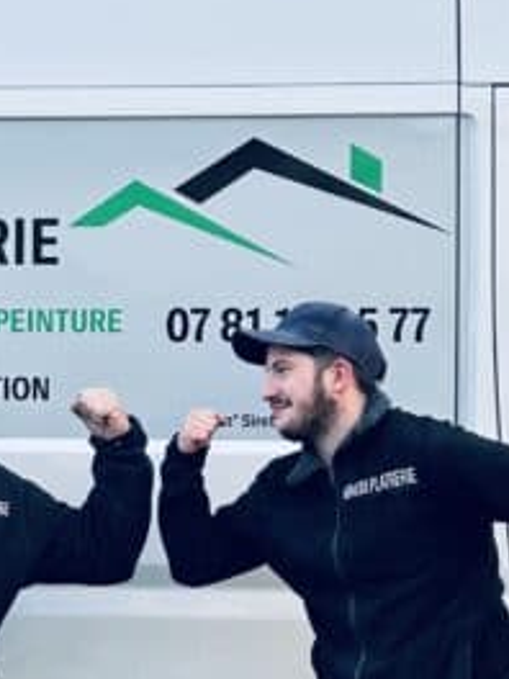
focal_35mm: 101
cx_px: -15
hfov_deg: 14.4
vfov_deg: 19.4
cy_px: 414
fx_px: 1980
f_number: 1.5
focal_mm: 5.7
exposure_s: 1/169
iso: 40
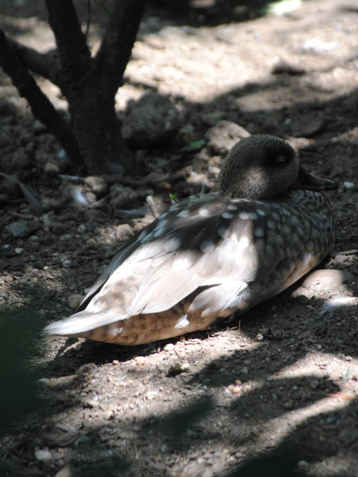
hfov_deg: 4.3
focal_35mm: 346
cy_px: 238
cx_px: 200
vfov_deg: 5.7
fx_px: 4771
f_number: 5.3
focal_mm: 160
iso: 400
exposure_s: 1/320
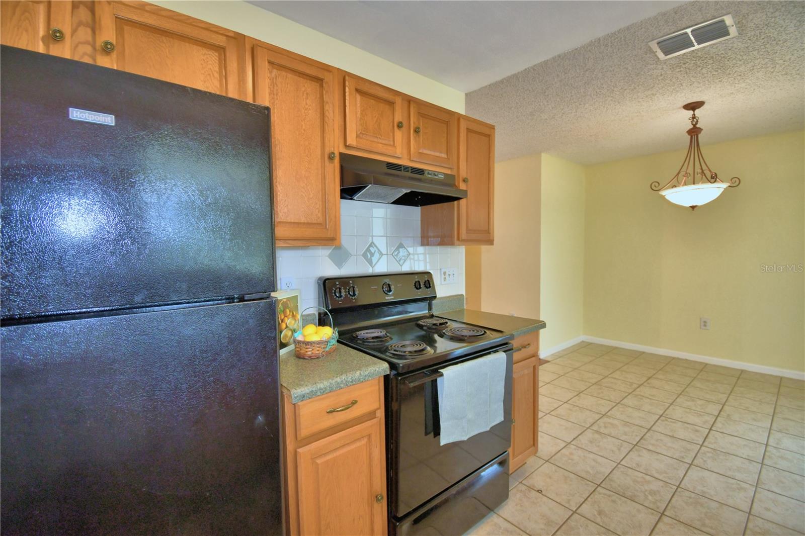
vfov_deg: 77.3
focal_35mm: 15
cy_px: 268
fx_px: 335
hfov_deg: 100.4
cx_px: 402
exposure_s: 1/30
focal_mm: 10
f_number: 4.5
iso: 360
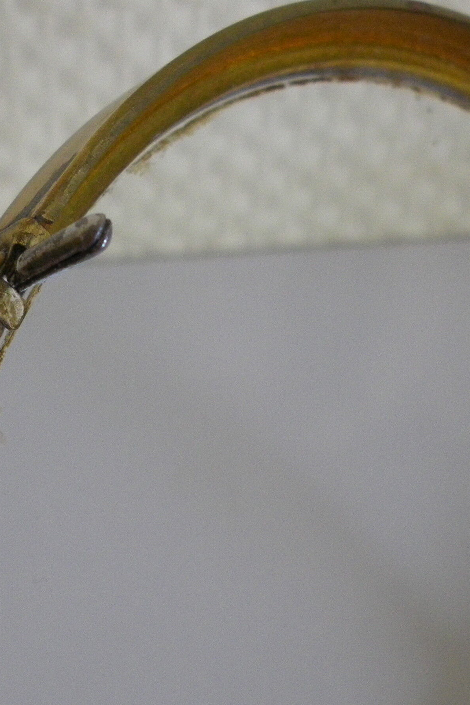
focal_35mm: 65
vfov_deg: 30.3
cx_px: 171
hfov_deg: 20.9
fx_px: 1273
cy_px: 556
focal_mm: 4.9
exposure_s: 1/60
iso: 160
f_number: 2.6
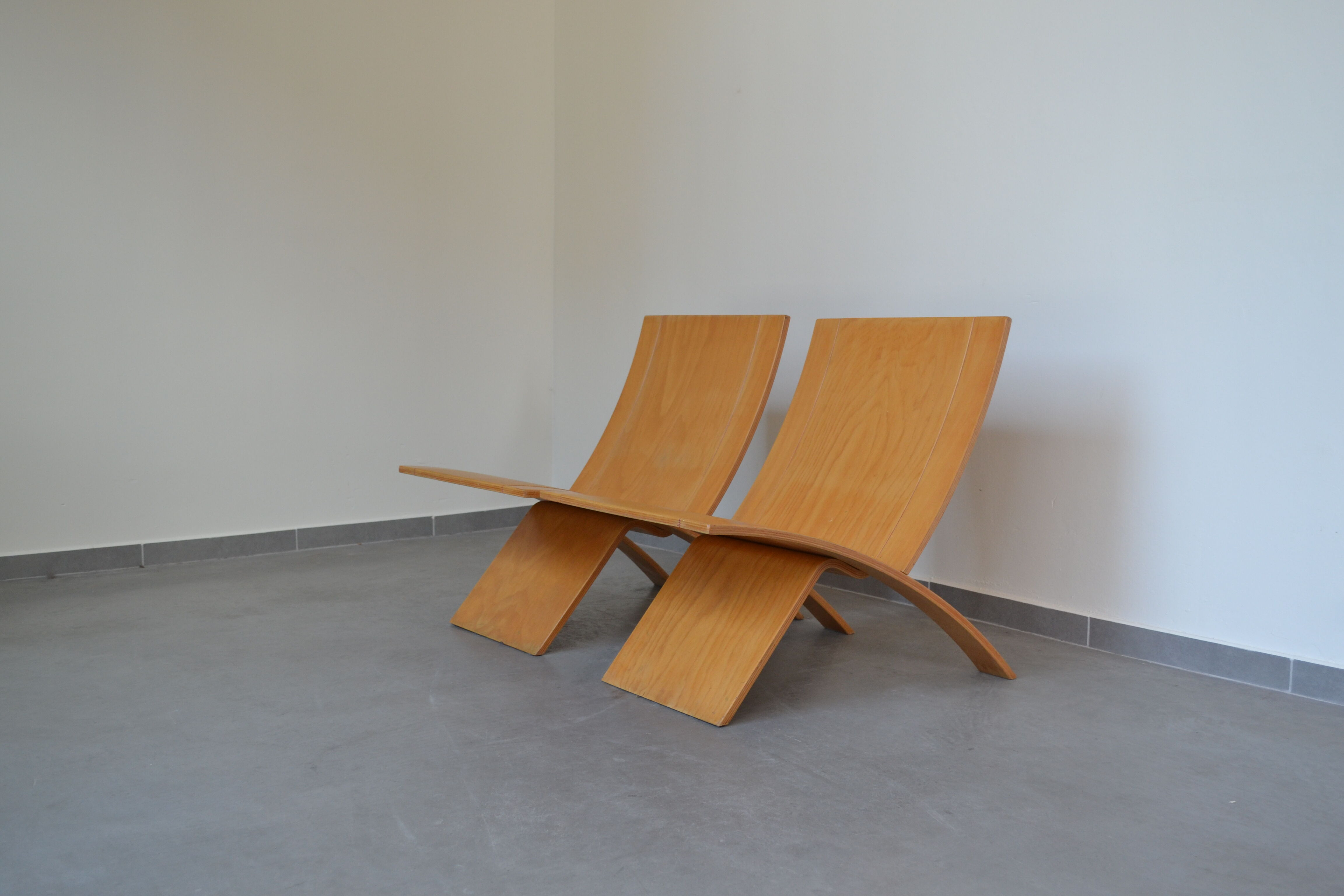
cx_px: 672
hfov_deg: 53.1
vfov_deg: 36.9
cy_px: 448
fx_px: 1344
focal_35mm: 36
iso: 400
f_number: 5
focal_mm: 24
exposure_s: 1/100
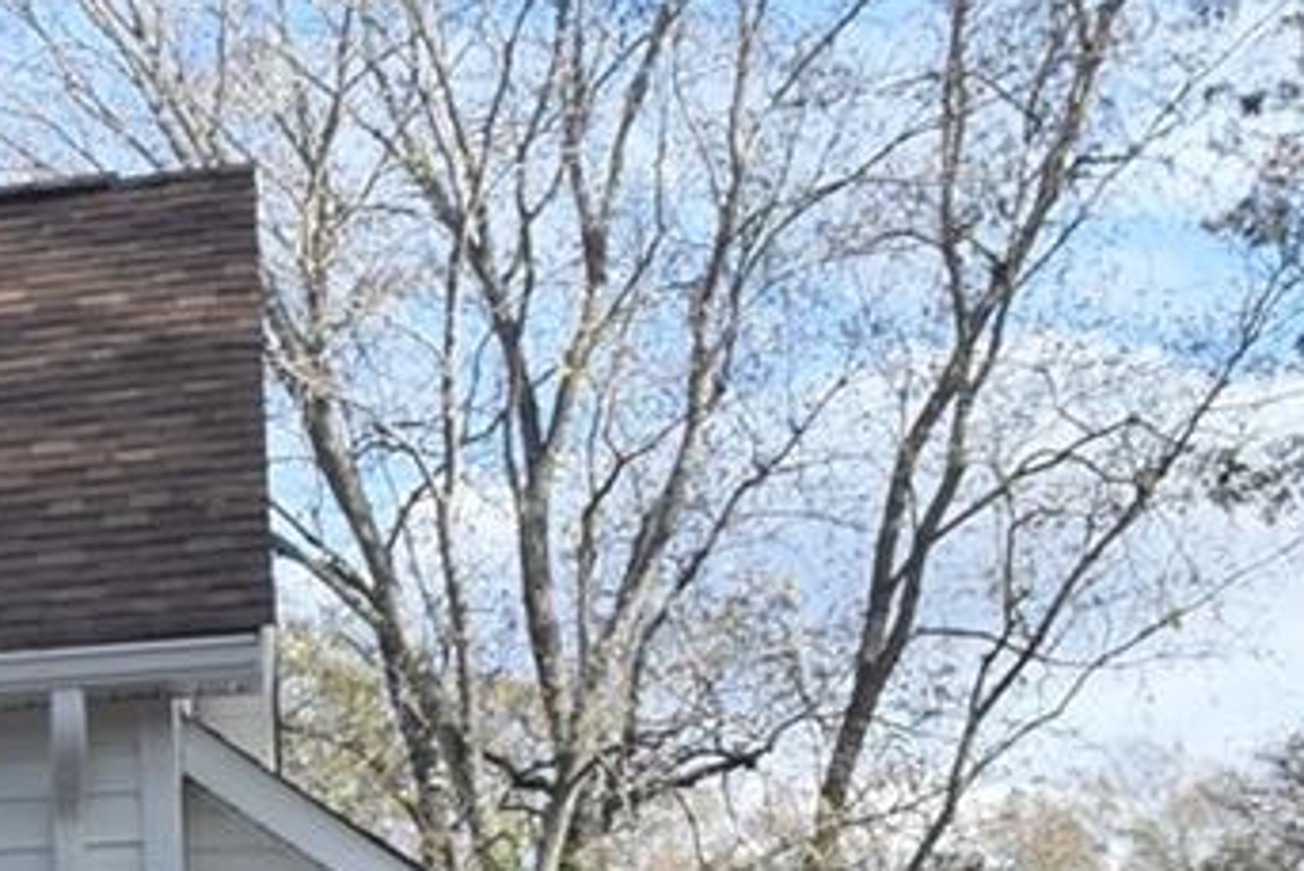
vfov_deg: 7.9
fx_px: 5834
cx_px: -1574
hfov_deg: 11.2
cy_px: 2090
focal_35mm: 161
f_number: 8
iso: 200
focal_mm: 18
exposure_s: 1/250
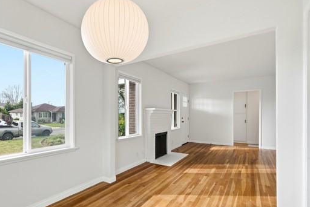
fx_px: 172
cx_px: 119
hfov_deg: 82.5
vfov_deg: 61.8
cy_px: 117
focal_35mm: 20
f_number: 8
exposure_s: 1/640
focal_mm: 16
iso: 400
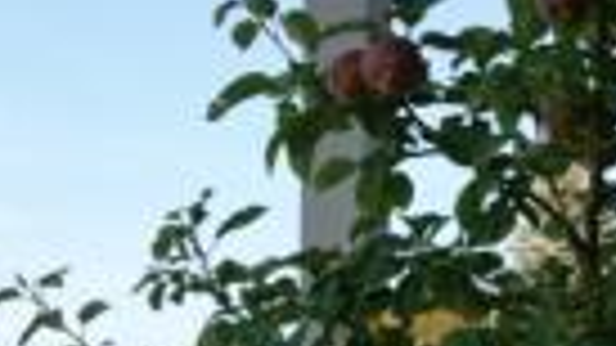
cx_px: 663
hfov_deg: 16.9
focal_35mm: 123
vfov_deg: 9.7
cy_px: 454
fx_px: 2009
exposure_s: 1/320
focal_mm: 24
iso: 100
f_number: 5.6
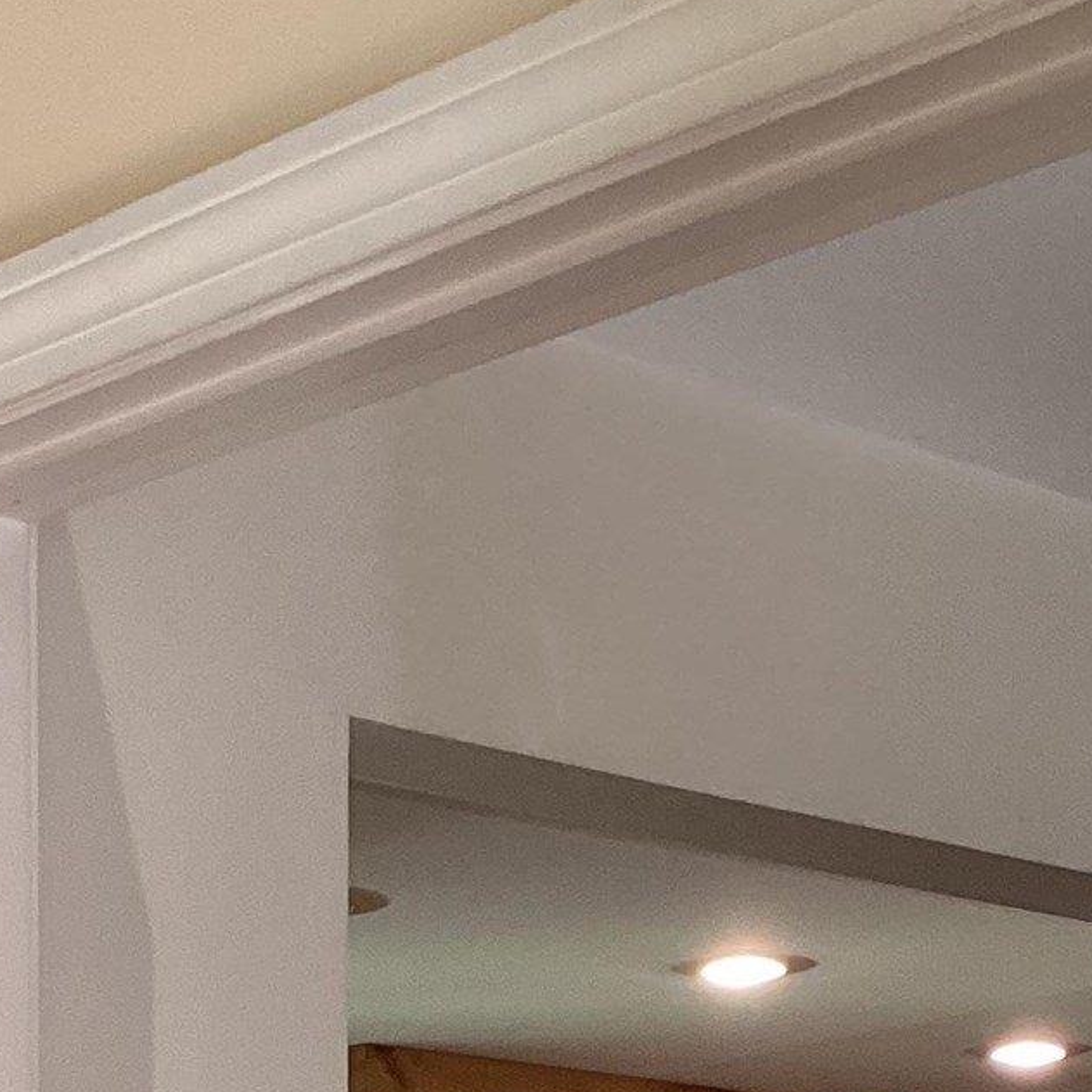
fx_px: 3569
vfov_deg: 15.7
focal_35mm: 100
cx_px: 140
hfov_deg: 17.2
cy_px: 1748
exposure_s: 1/60
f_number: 2.4
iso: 125
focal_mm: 3.3
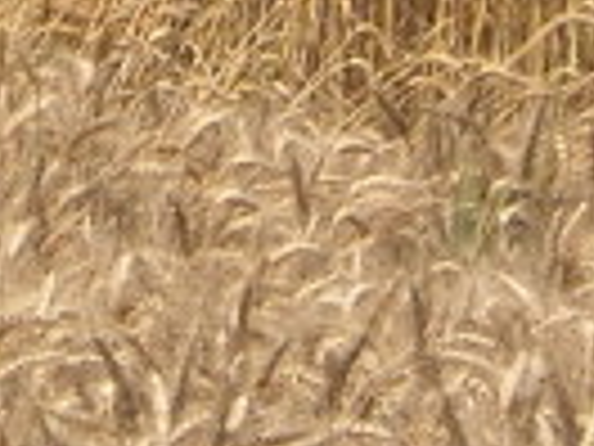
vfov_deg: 1.7
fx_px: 15032
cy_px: -1099
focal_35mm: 876
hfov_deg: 2.3
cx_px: -369
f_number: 8.2
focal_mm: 23.4
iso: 64
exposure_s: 1/170
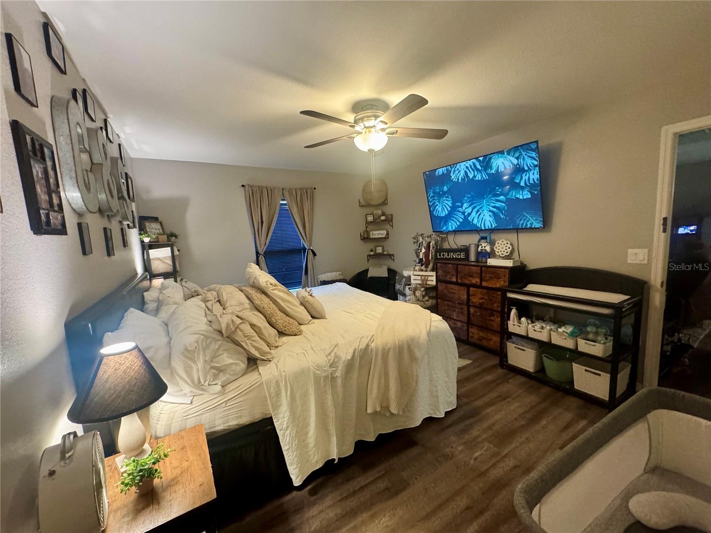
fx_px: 288
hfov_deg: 102.1
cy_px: 266
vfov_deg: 85.7
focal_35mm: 14
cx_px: 356
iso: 800
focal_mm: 2.22
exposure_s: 1/60
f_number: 2.2
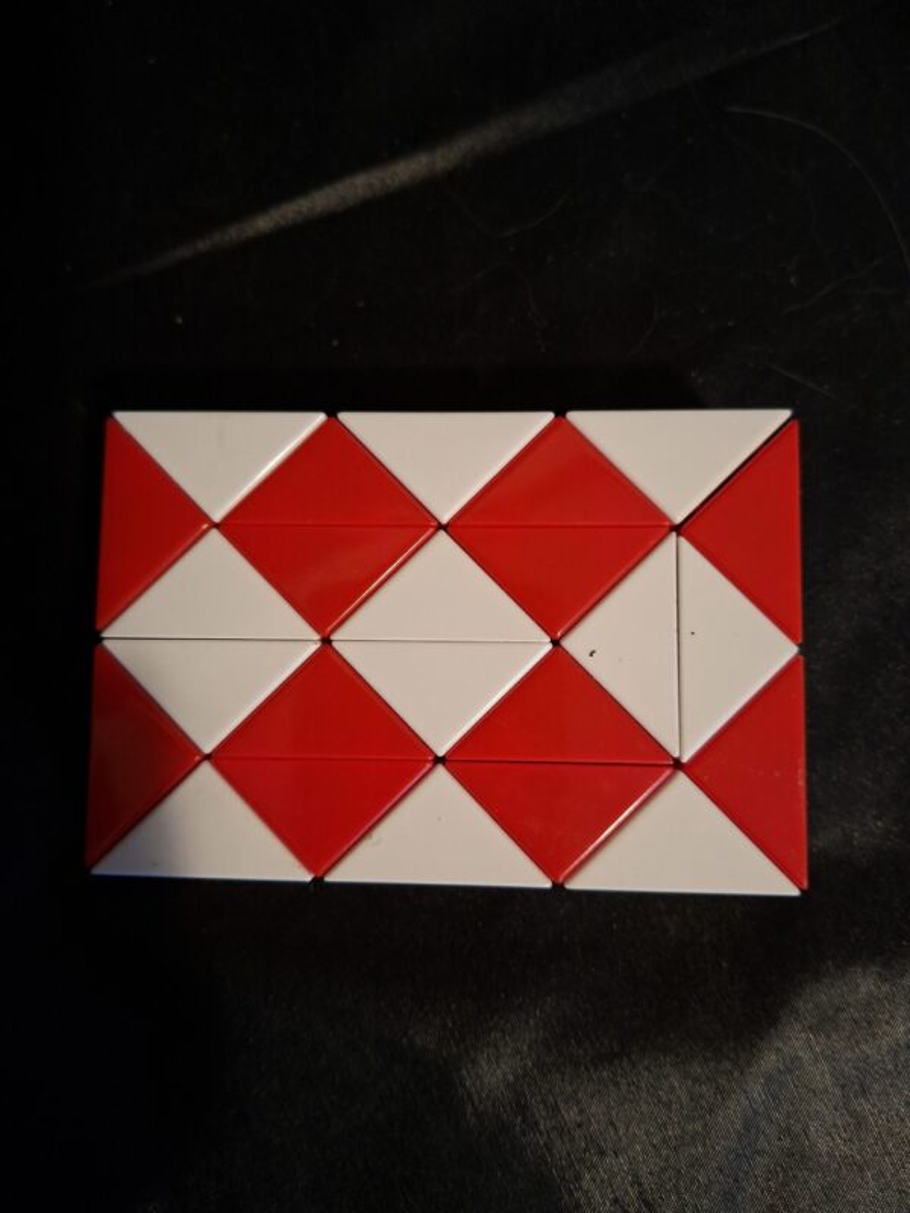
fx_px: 806
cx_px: 455
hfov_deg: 58.9
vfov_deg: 73.9
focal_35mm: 23
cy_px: 606
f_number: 1.8
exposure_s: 1/24
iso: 500
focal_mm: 5.54
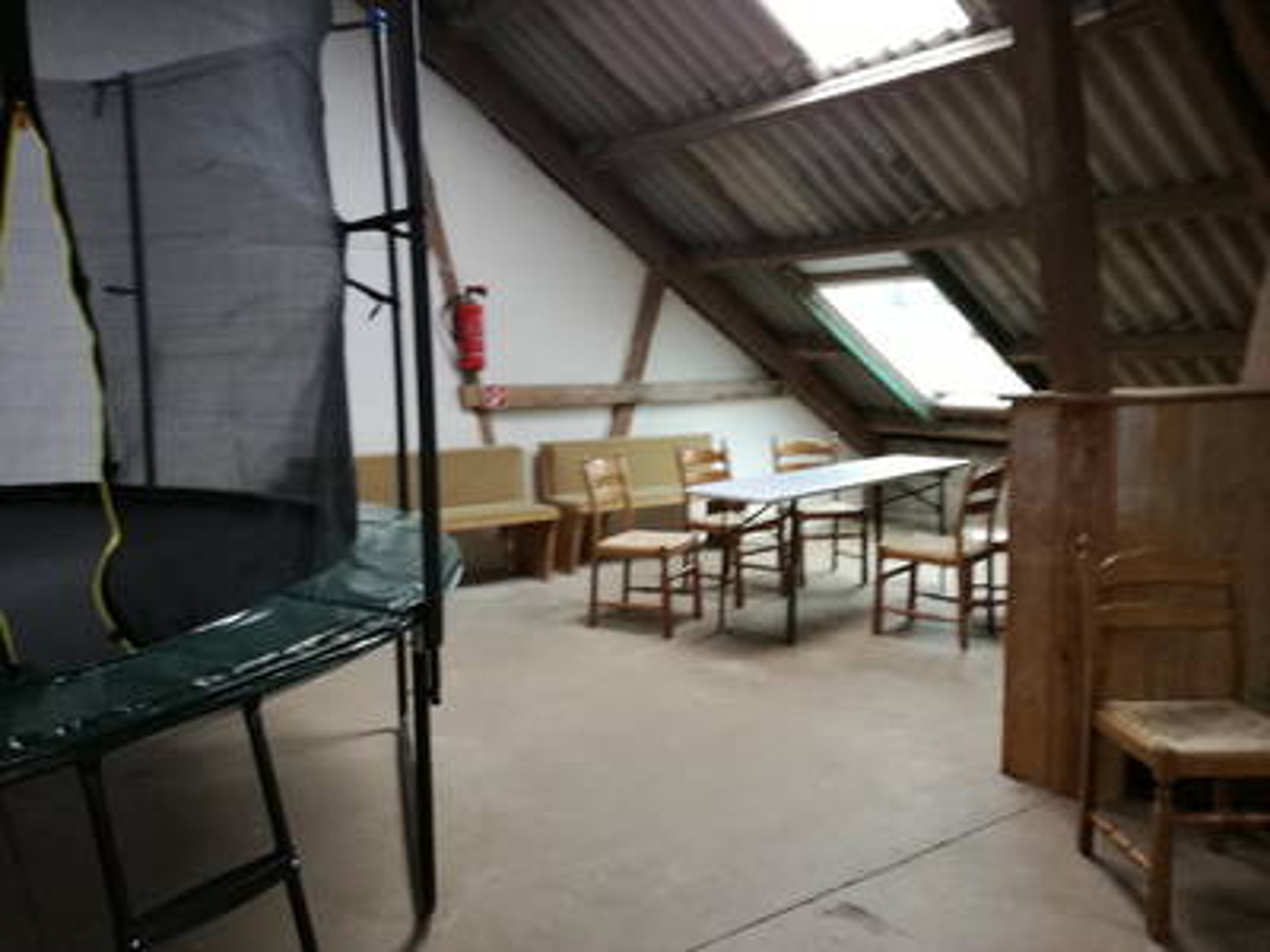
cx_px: 635
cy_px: 476
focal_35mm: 27
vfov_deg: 51.4
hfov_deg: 65.3
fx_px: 991
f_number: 2
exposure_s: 1/33.3
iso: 250
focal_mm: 3.79
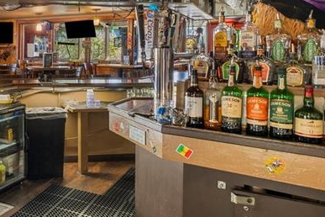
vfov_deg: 35.0
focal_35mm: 37
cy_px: 50
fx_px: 334
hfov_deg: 43.9
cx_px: -4
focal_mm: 14
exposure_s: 1/125
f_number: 8
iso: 800
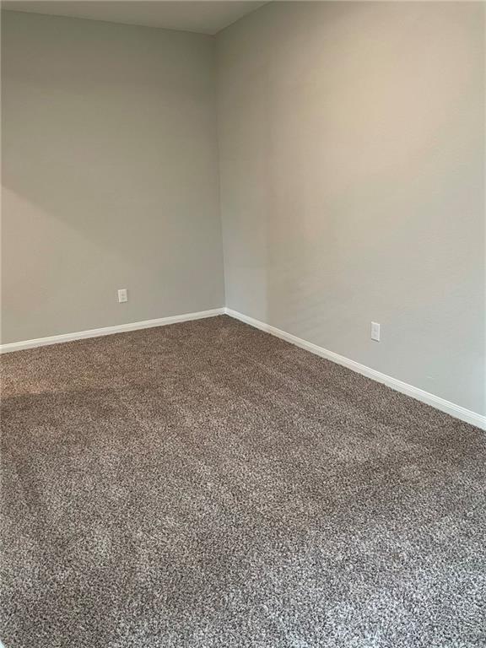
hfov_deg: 53.1
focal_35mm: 26
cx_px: 243
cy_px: 324
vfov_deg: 67.3
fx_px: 487
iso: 250
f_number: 1.6
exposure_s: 1/60
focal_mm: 4.2
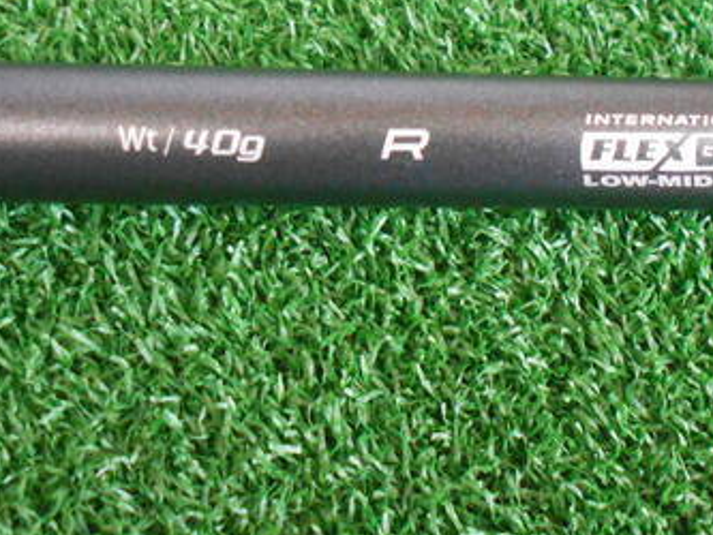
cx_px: 364
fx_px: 1030
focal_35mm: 50
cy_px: 163
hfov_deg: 38.2
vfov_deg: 28.9
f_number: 3.2
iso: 800
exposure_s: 1/50
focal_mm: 4.6
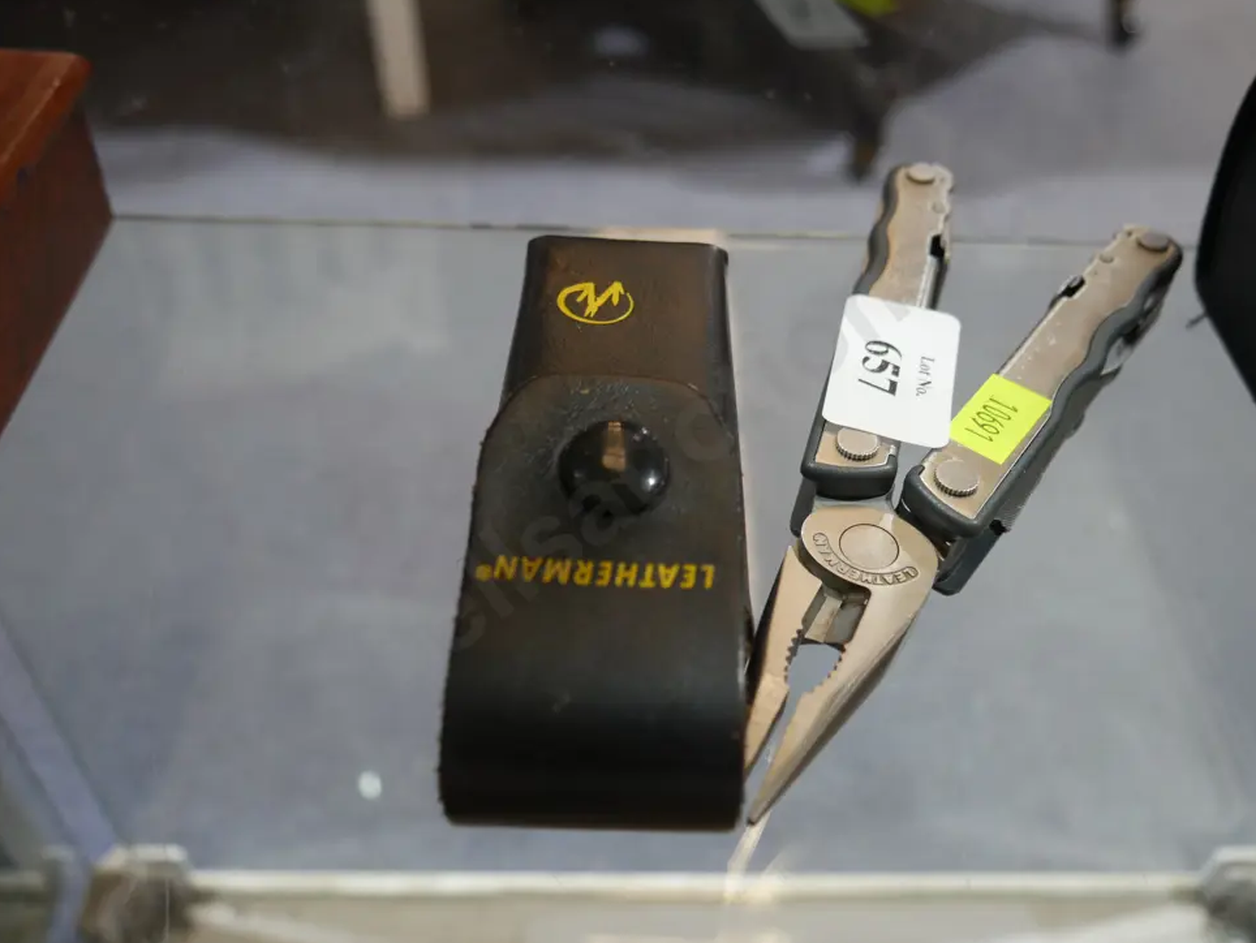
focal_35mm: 34
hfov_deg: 53.9
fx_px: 1234
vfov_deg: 41.8
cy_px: 463
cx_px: 661
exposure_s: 1/60
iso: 320
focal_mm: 16
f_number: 3.6
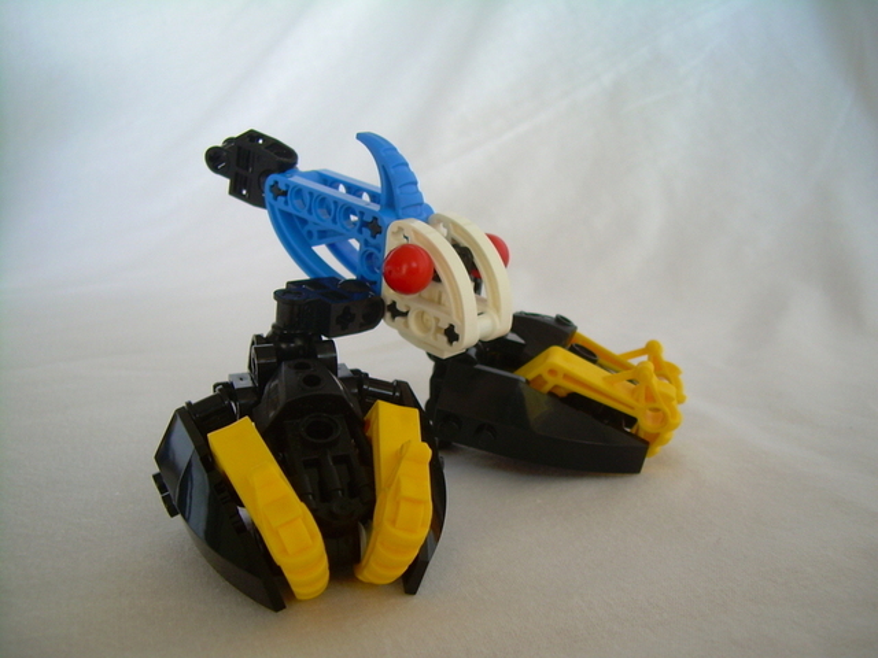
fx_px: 964
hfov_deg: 49.0
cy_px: 329
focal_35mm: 38
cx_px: 439
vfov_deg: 37.7
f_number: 2.8
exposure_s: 1/8.7
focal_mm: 6.3
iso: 50
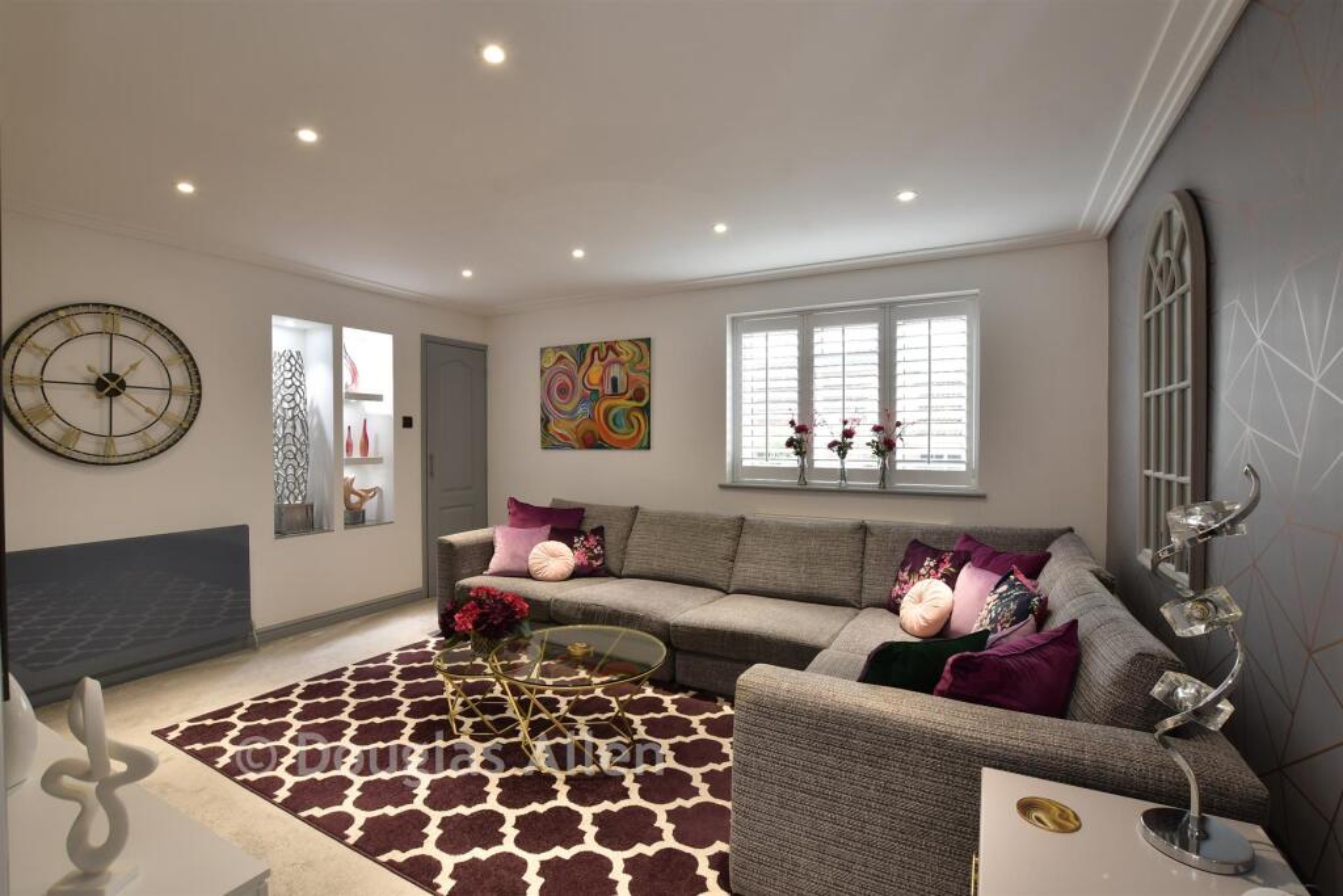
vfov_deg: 77.3
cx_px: 672
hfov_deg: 100.4
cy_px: 448
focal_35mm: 15
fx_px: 560
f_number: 8
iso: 200
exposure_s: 1/4
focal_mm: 10
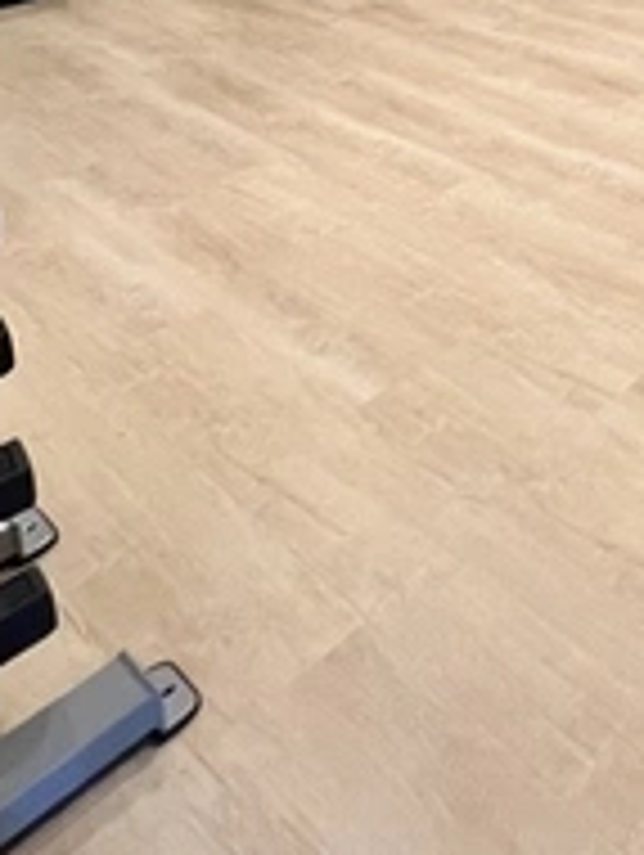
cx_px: 829
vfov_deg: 35.2
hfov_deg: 28.9
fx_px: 1015
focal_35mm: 41
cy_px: -194
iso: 250
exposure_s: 1/60
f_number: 1.8
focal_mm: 1.57
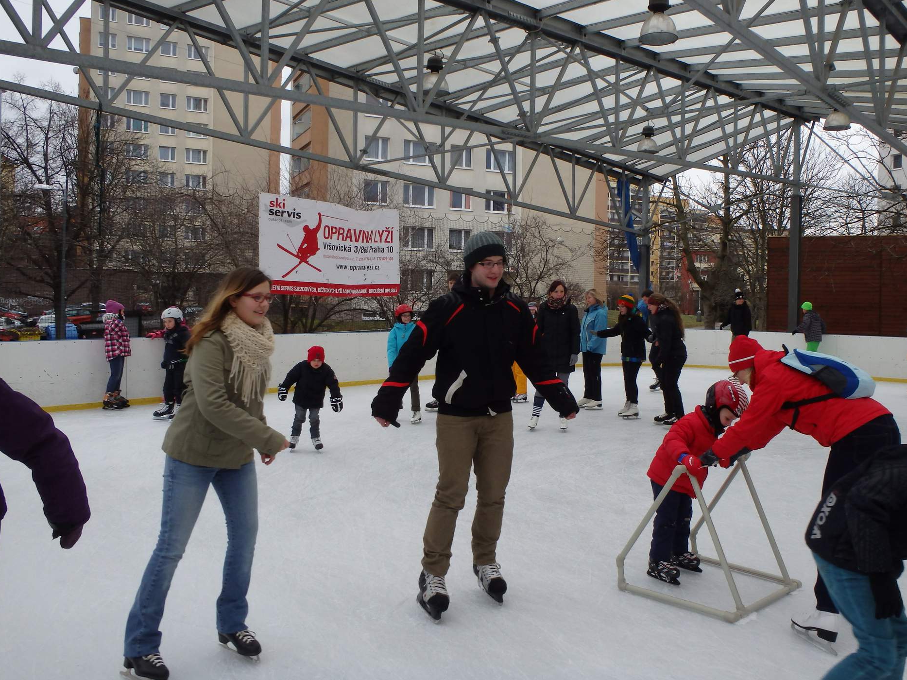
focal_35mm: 30
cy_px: 317
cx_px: 483
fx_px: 786
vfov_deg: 46.8
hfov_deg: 59.9
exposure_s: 1/250
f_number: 3.9
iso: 125
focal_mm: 5
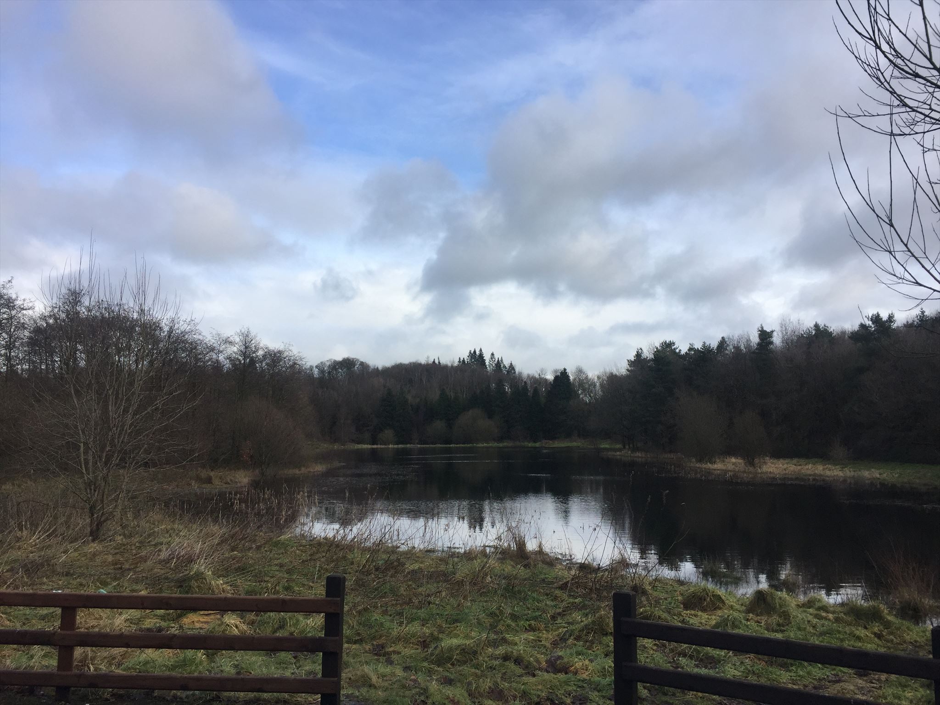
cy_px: 352
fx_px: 787
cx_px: 470
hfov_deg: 61.7
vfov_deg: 48.2
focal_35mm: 29
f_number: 2.2
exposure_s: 1/1014
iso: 32
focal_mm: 4.15
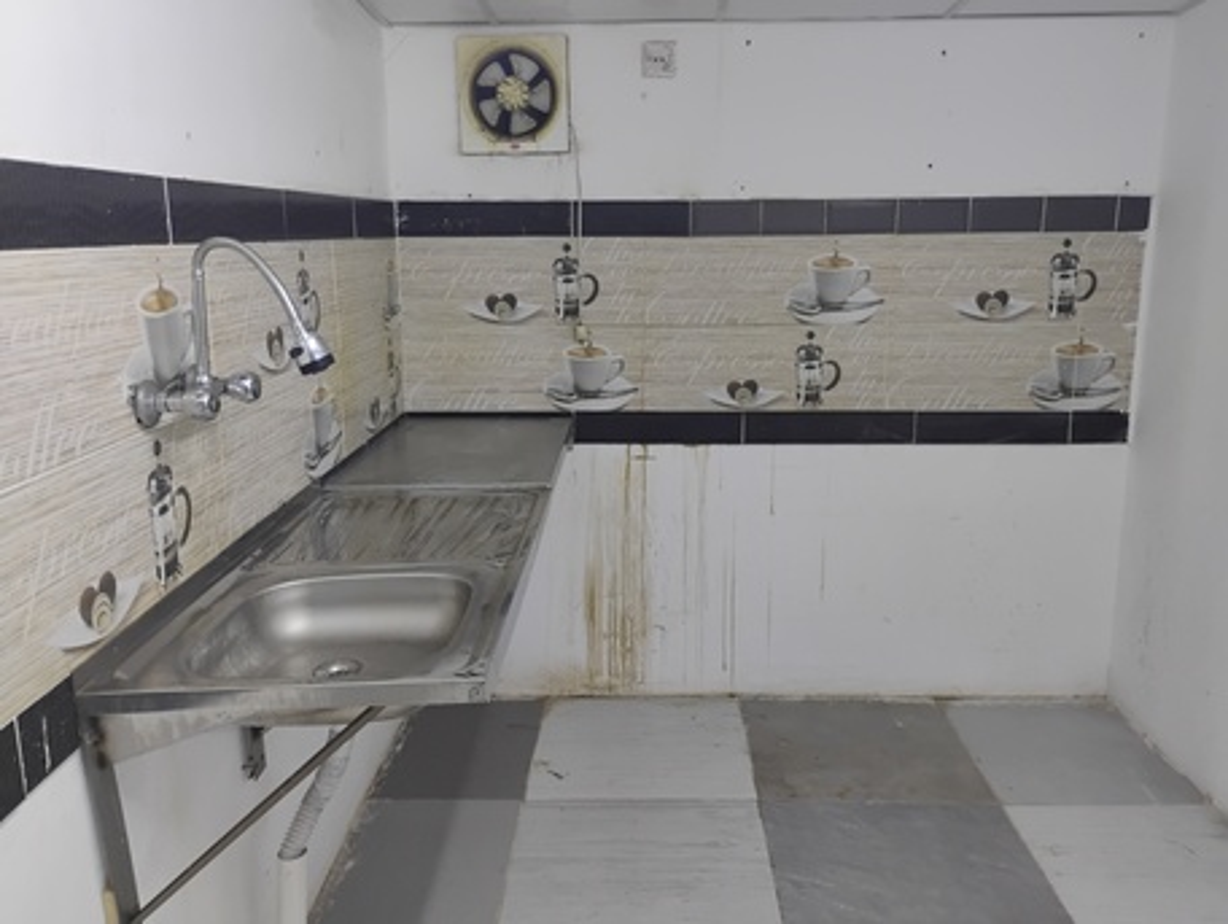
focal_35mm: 28
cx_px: 614
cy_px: 462
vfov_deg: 49.8
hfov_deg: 63.4
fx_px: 994
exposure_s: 1/40
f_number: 1.8
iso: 1334
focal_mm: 4.26
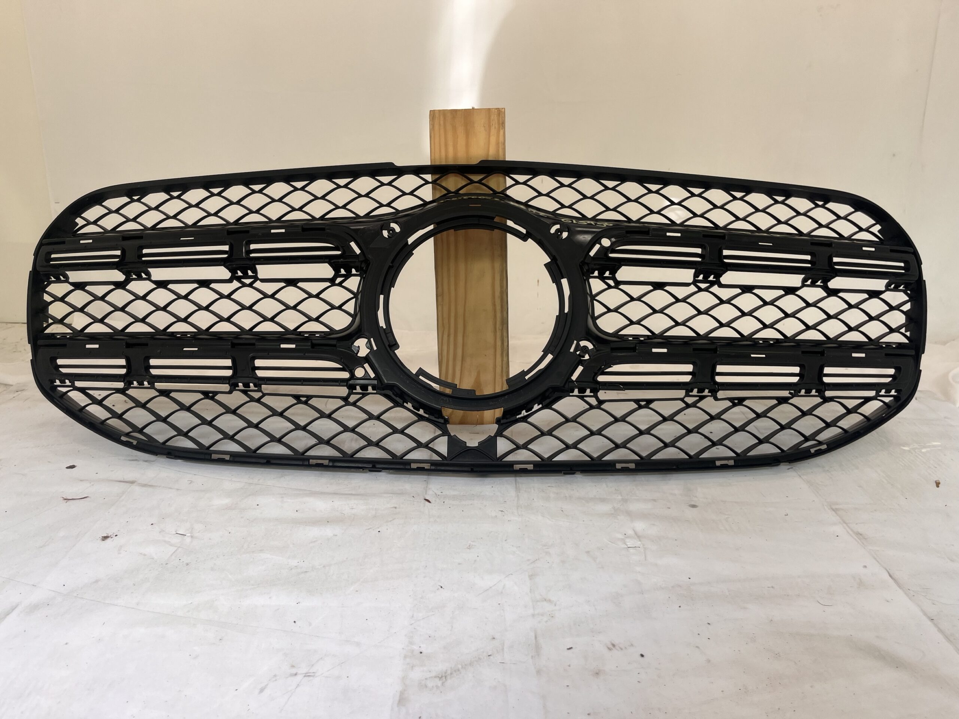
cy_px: 360
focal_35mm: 26
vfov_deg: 53.1
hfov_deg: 67.3
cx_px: 480
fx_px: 720
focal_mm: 5.1
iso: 40
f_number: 1.6
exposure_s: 1/257
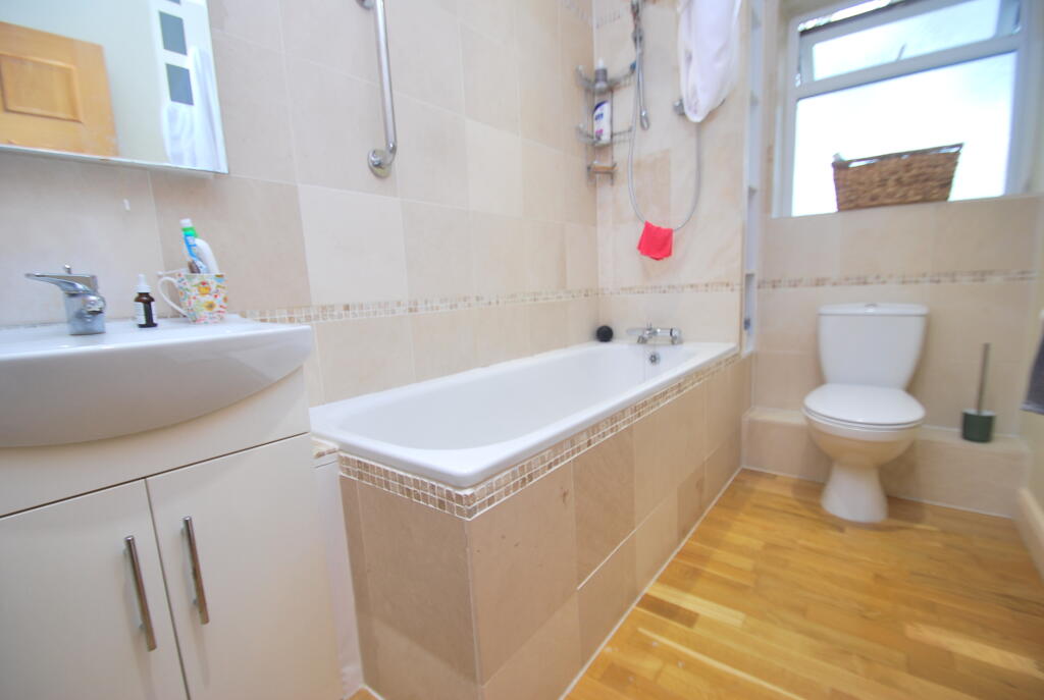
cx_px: 522
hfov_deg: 100.3
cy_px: 350
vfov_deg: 77.6
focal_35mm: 15
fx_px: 436
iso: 220
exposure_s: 1/30
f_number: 3.5
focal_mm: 10
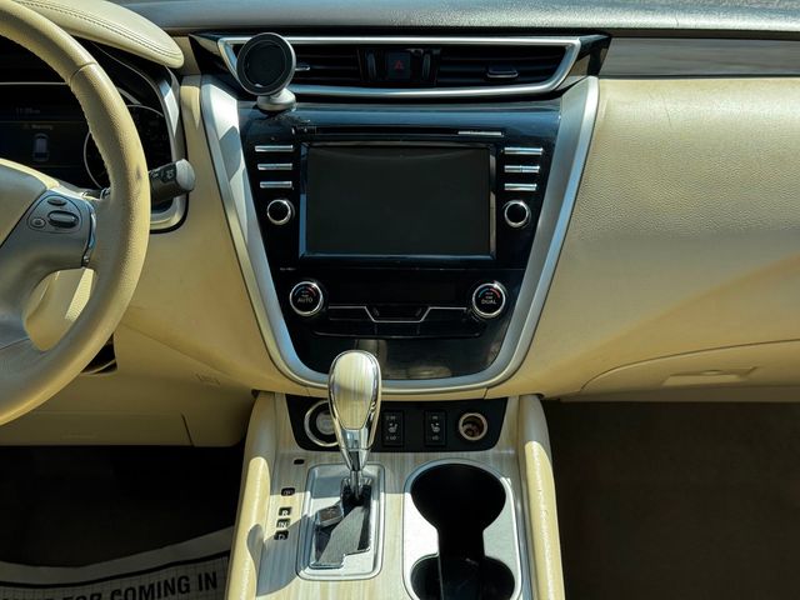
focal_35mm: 48
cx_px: 400
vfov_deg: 30.3
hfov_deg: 39.7
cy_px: 300
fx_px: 1109
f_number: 1.78
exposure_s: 1/865
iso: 64
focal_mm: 6.76
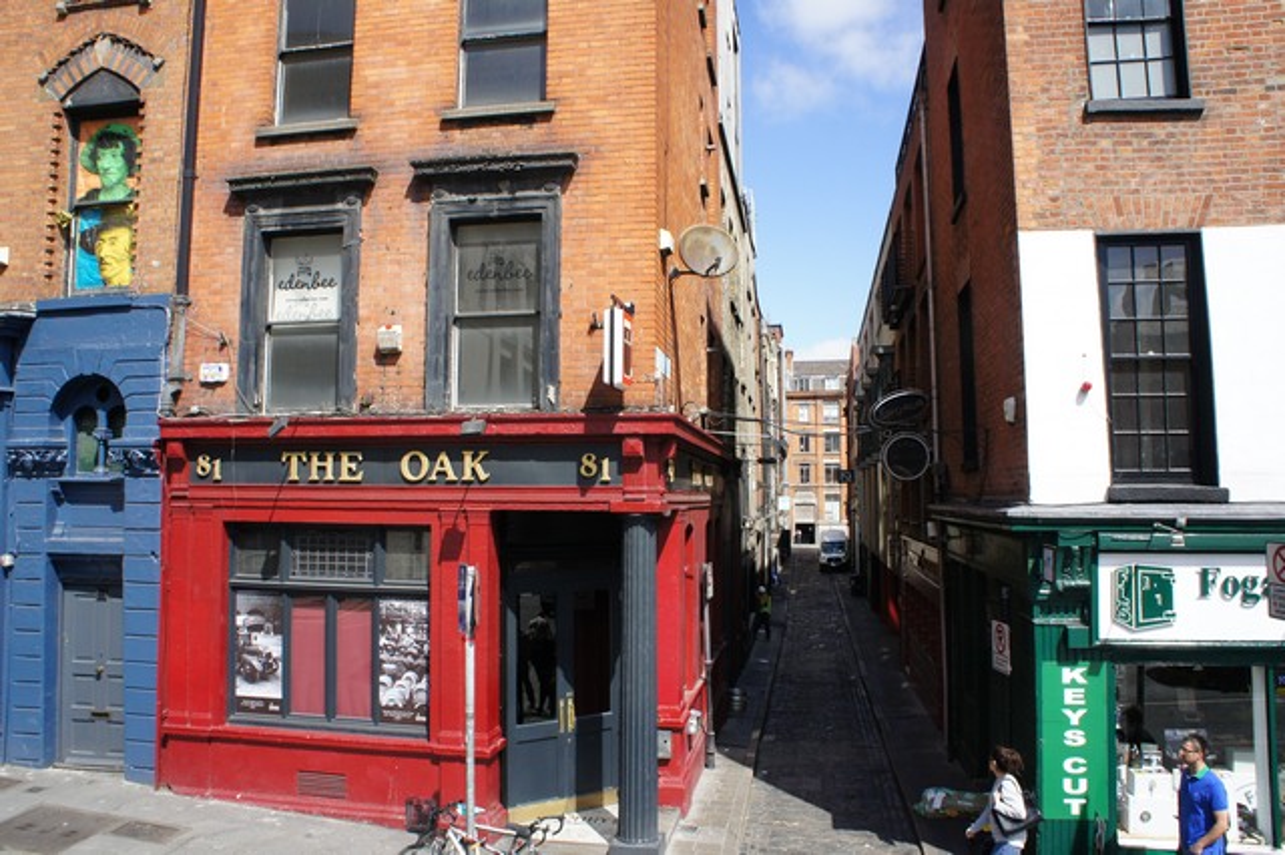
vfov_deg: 47.9
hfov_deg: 67.4
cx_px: 642
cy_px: 428
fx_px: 963
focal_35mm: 27
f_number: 11
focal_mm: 18
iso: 400
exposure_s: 1/250
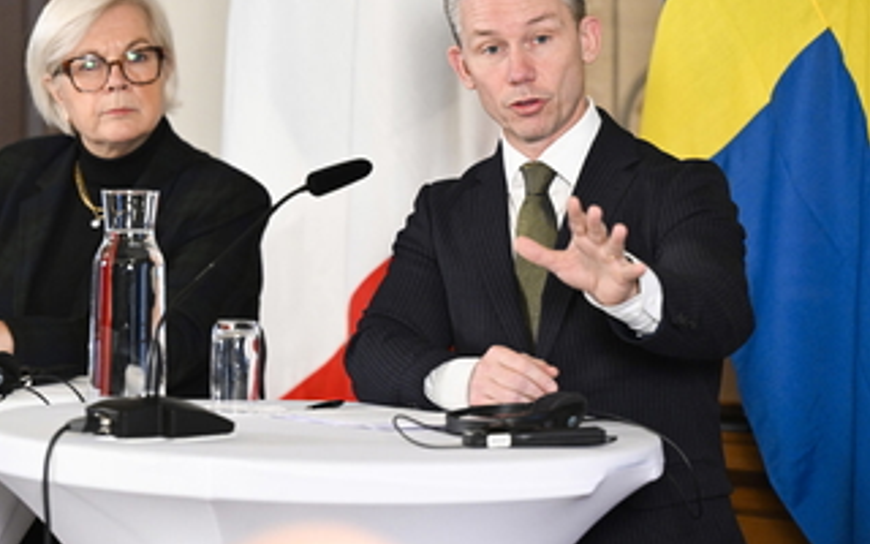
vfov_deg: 7.7
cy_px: 199
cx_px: 351
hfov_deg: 12.2
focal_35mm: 171
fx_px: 4054
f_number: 3.5
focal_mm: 140
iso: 4000
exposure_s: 1/250
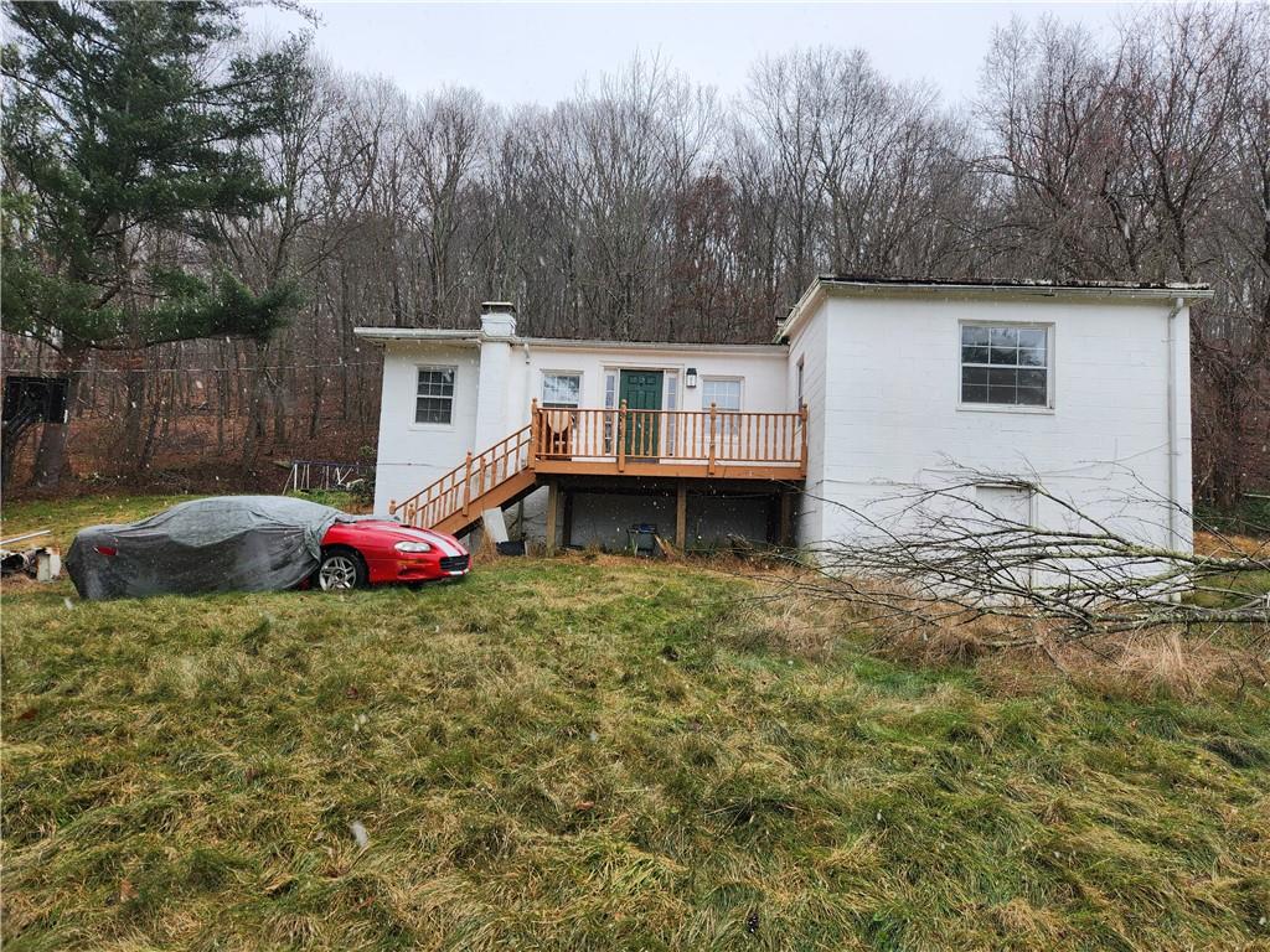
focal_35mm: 23
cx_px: 635
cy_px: 476
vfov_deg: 58.9
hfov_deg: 73.9
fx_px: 844
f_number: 1.8
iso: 20
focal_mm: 5.4
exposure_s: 1/232
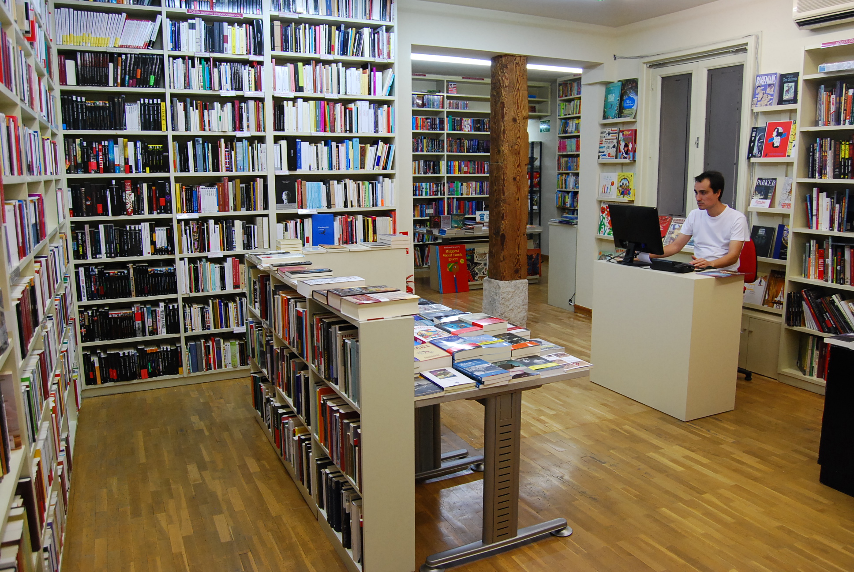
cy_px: 286
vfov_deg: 48.0
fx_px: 641
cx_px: 427
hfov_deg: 67.3
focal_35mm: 27
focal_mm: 18
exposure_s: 1/100
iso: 800
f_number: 5
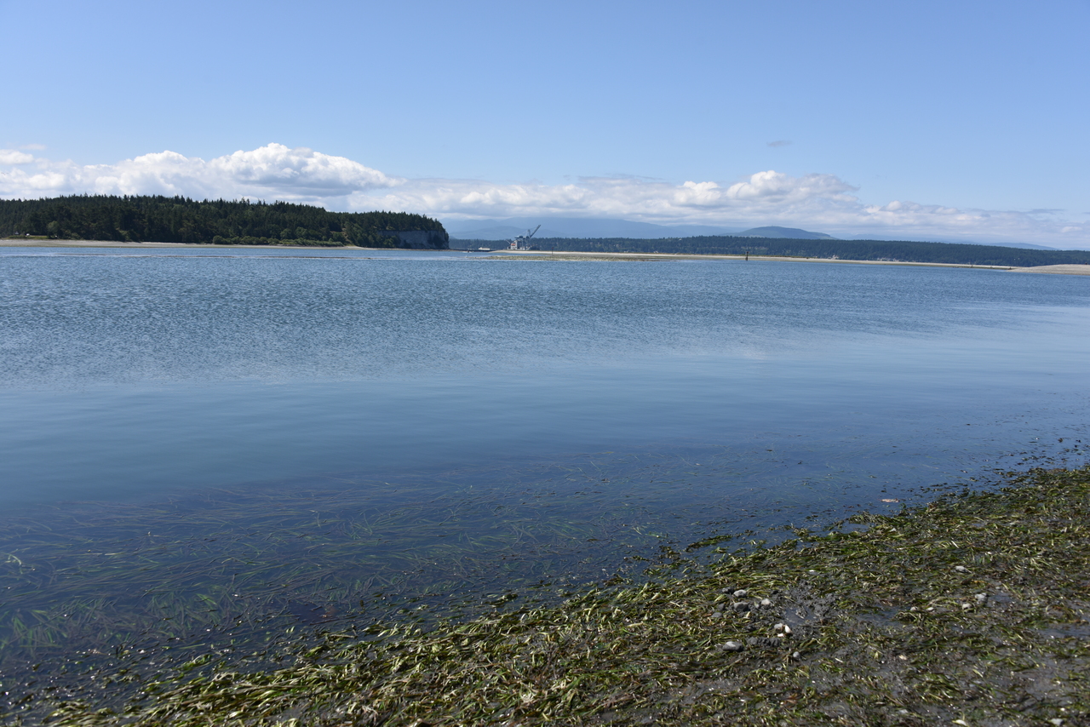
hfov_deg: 65.5
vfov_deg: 46.4
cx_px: 545
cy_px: 364
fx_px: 848
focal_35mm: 28
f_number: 9
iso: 100
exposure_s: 1/320
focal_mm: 28
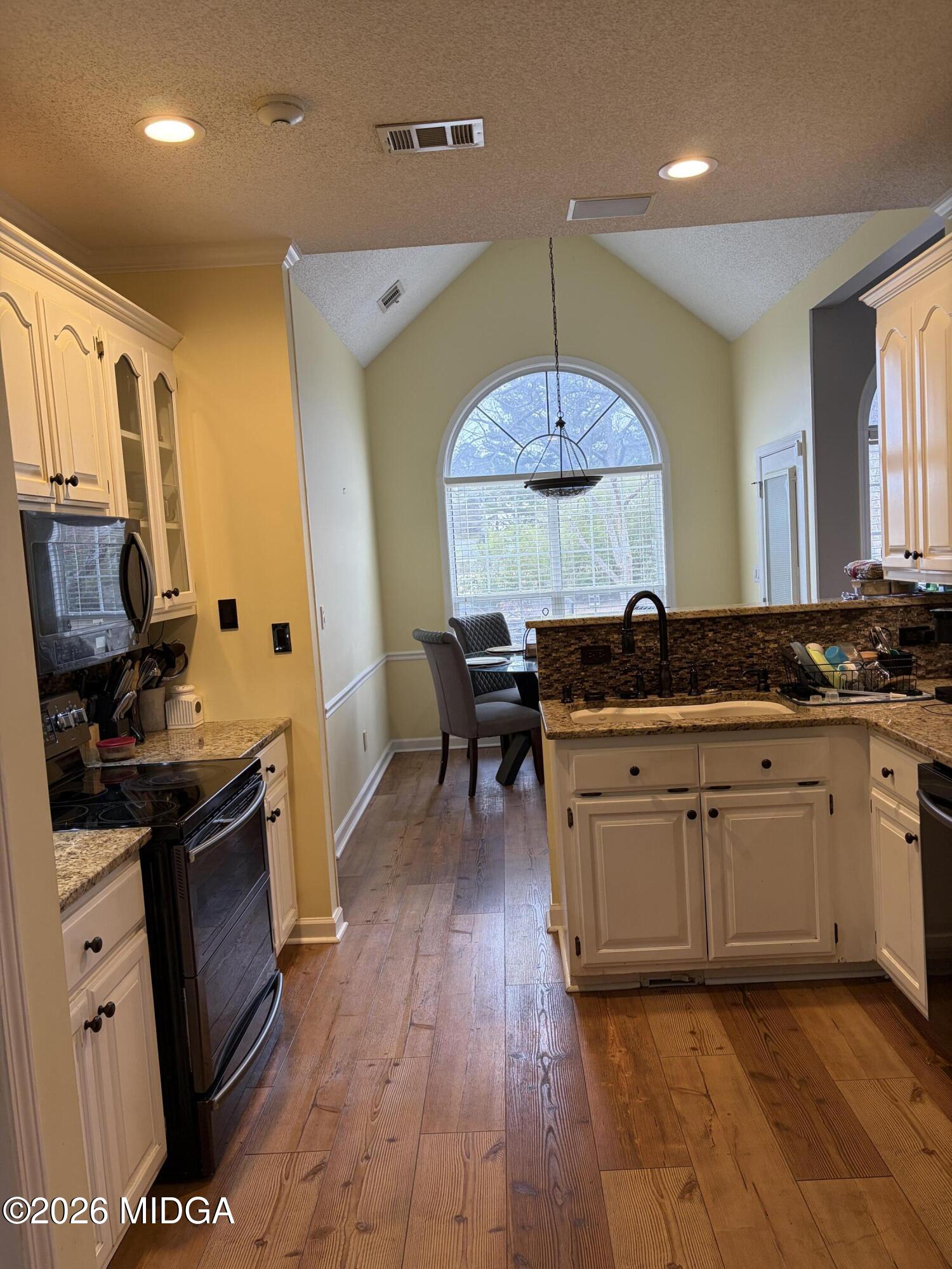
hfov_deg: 53.1
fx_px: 953
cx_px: 476
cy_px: 634
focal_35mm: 26
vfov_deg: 67.3
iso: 100
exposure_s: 1/60
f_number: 1.6
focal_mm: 5.96
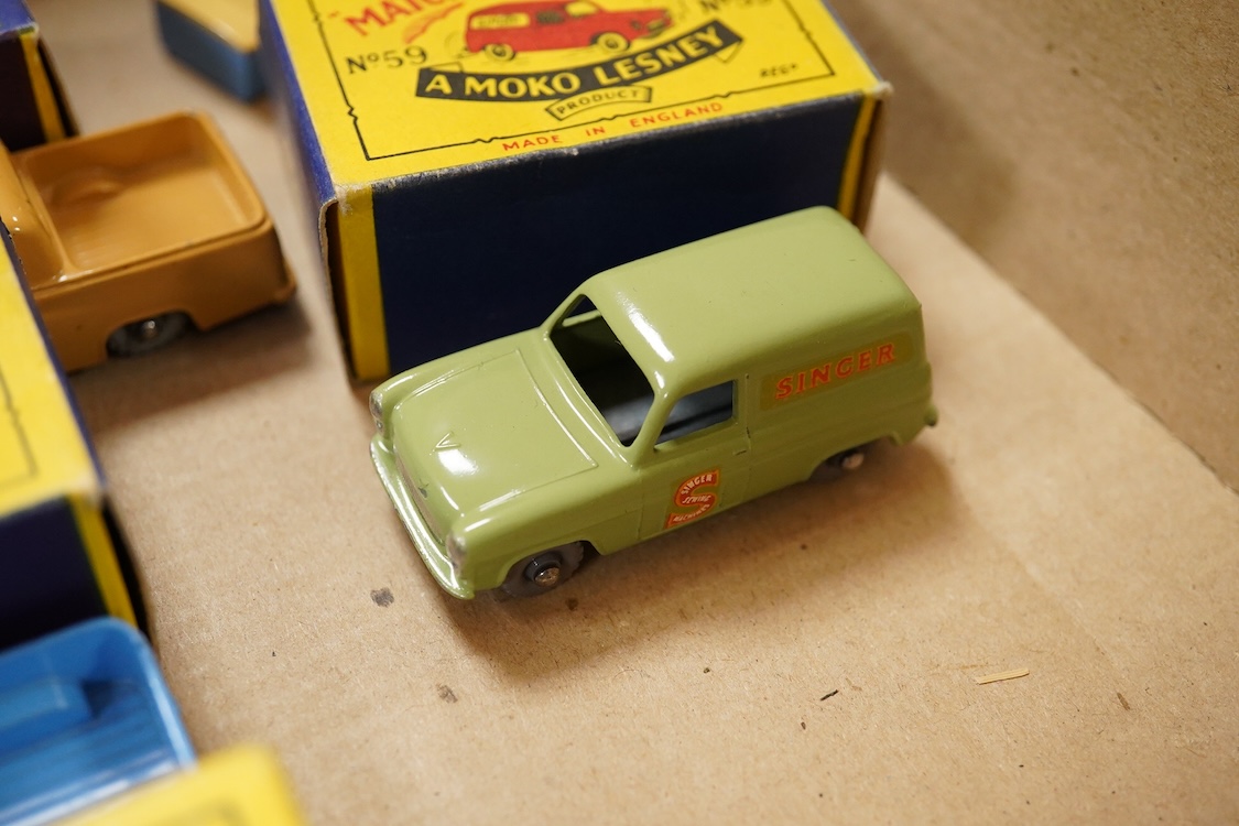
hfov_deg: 43.6
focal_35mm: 45
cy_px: 413
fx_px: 1549
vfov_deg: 29.9
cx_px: 620
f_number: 7.1
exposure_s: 1/160
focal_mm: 30
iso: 2500
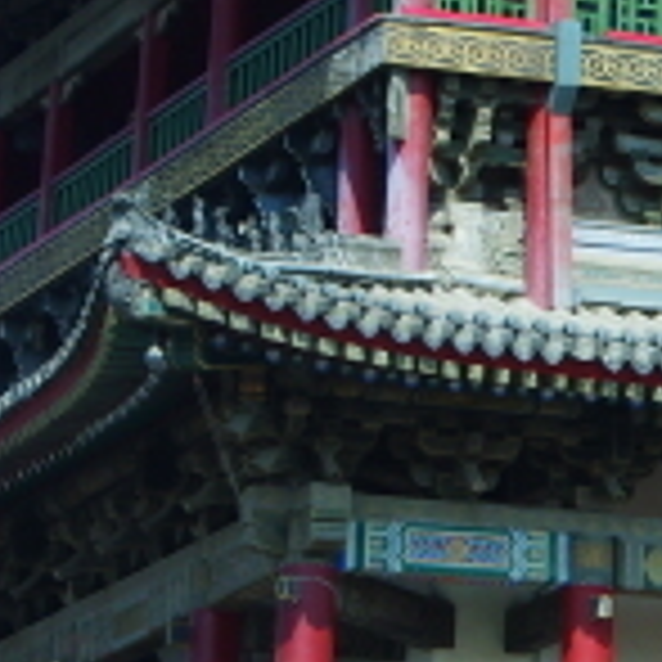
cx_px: 1644
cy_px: 209
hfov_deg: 6.1
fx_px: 5907
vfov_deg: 6.4
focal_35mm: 273
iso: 200
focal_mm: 31
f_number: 13
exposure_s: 1/160
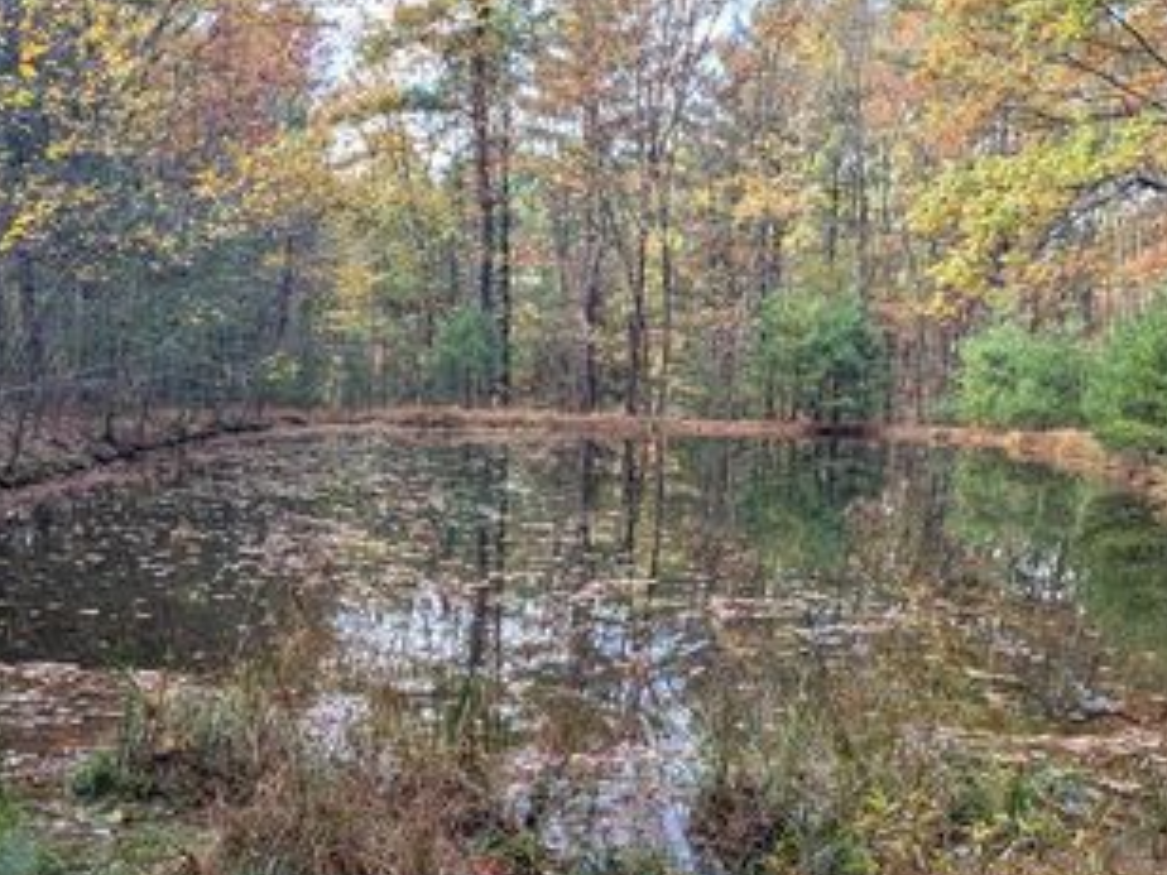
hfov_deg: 47.8
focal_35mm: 39
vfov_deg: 36.3
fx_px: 1315
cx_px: 557
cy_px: 614
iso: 34
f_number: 1.85
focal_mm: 6.81
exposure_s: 1/209
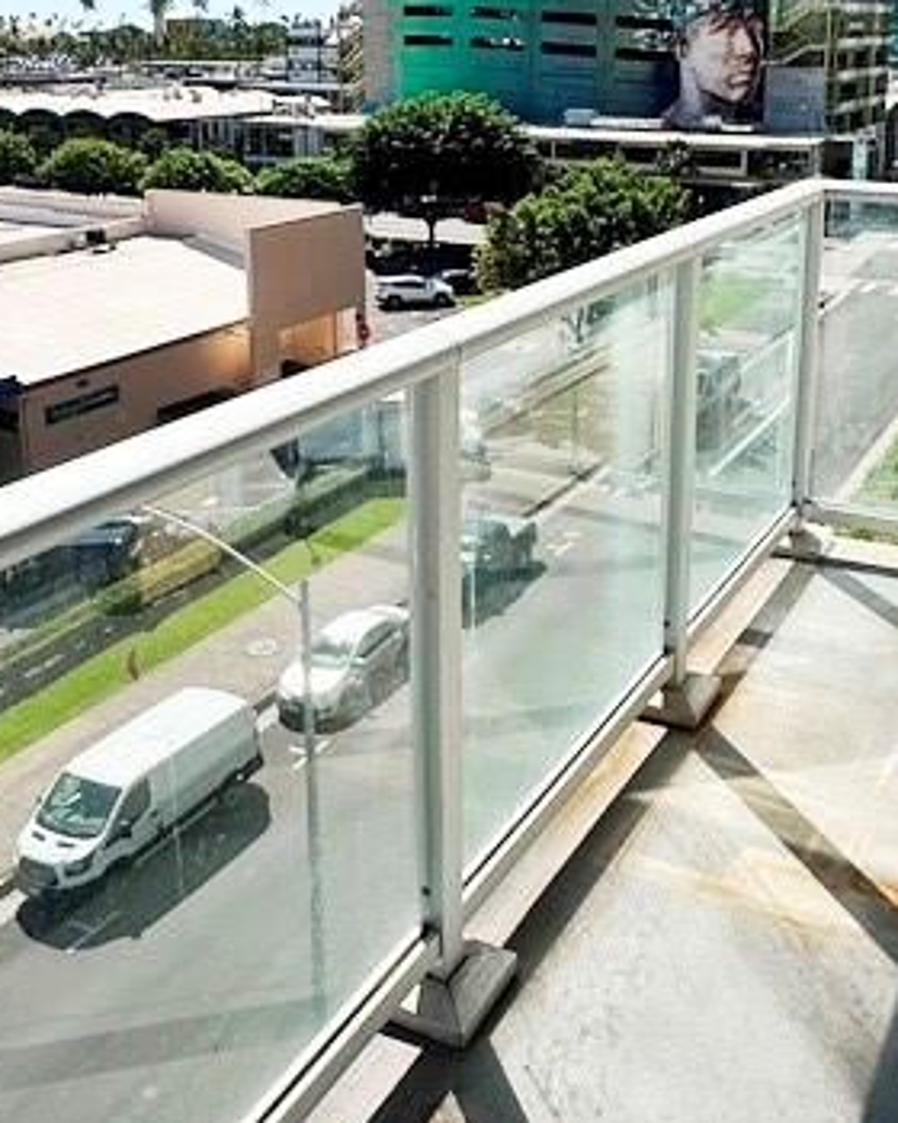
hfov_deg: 37.3
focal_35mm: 40
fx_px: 1329
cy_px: 347
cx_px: 516
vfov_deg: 44.9
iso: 50
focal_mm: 2.22
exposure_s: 1/3300
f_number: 2.2
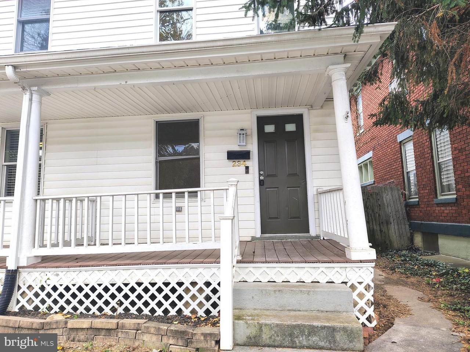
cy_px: 176
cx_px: 235
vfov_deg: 56.8
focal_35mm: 24
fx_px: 326
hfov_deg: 71.6
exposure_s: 1/120
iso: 123
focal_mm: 5.56
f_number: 1.8
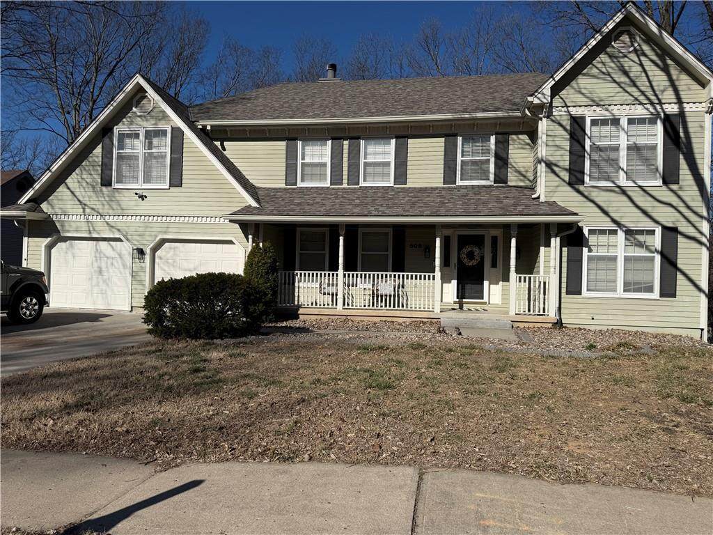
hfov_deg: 71.6
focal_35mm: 24
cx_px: 356
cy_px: 268
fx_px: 494
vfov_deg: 56.8
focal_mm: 6.76
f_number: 1.78
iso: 80
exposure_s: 1/9091
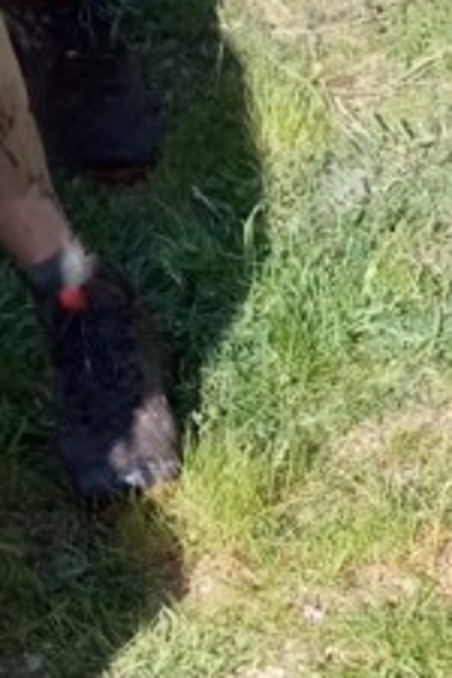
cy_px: 1308
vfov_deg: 14.5
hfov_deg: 10.8
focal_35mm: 120
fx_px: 2260
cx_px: 796
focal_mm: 3.79
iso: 116
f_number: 2.2
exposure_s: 1/488
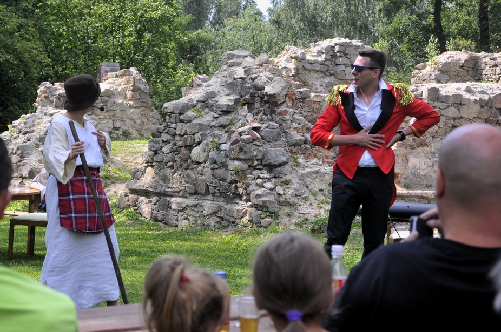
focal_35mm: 94
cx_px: 238
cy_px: 154
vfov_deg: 14.5
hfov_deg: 21.7
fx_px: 1307
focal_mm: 58
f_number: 5
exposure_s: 1/1000
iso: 500
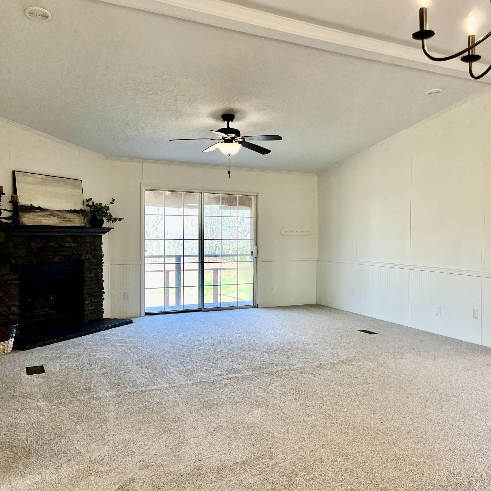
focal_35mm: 31
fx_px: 497
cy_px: 245
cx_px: 305
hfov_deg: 52.0
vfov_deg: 52.5
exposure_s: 1/120
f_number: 1.5
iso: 80
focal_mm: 5.7
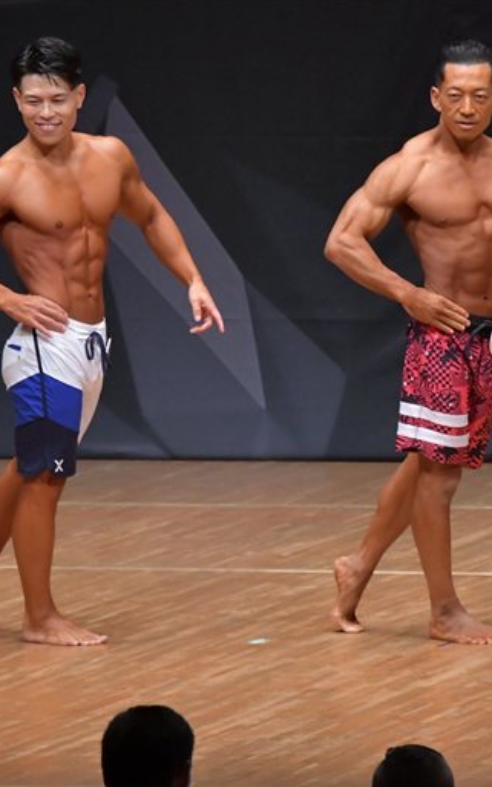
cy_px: 394
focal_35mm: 415
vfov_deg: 5.1
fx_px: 8908
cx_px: 290
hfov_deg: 3.2
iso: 6400
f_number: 5.6
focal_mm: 180
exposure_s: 1/400
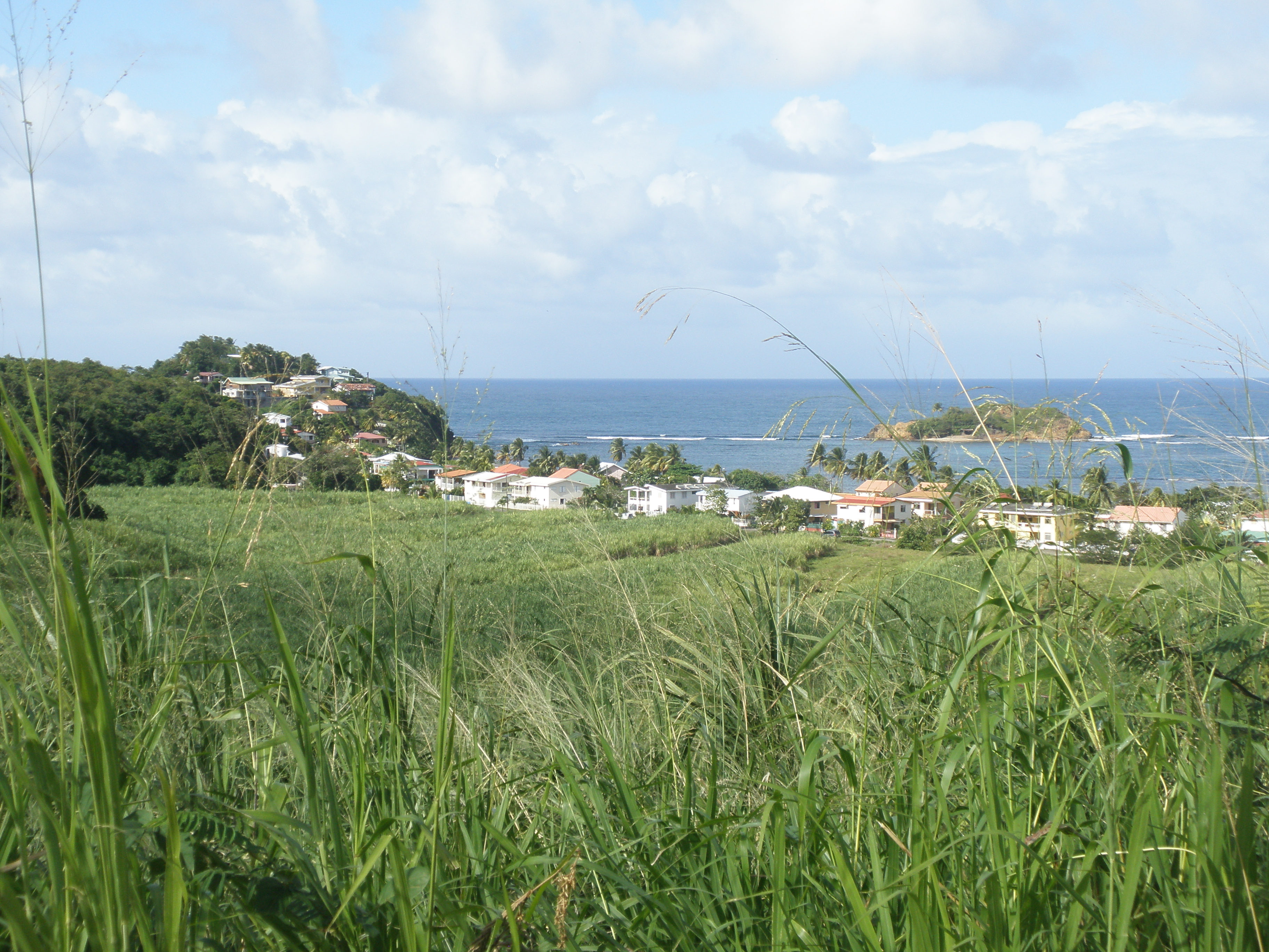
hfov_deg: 32.2
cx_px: 634
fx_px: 2200
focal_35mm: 60
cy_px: 476
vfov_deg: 24.4
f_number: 4.7
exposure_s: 1/400
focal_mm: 10.7
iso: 64
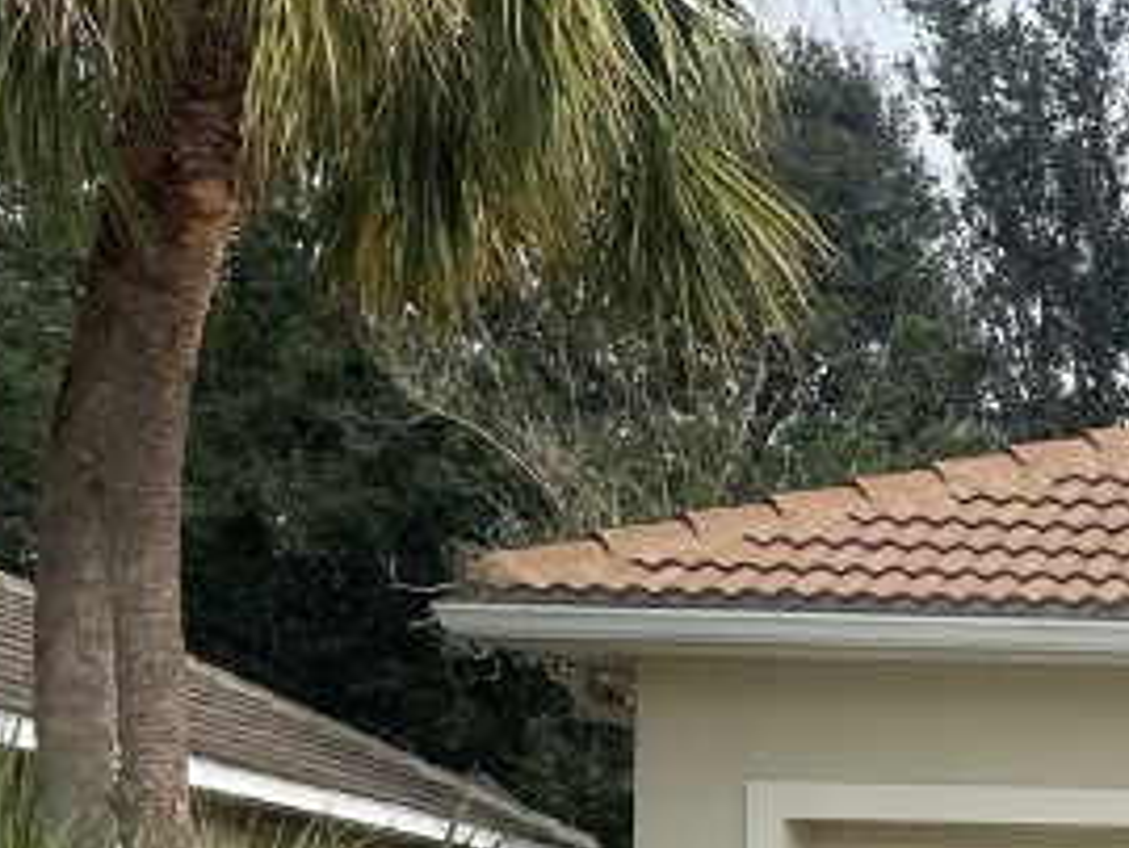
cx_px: 2086
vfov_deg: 14.3
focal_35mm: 99
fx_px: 3230
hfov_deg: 16.4
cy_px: 1121
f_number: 1.6
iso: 32
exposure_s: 1/4132
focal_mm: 4.2
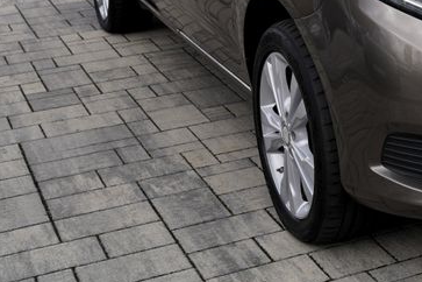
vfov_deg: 13.8
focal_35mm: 96
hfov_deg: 20.0
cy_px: -60
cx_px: 499
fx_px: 1125
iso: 100
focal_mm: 34
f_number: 5.6
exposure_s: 1/125
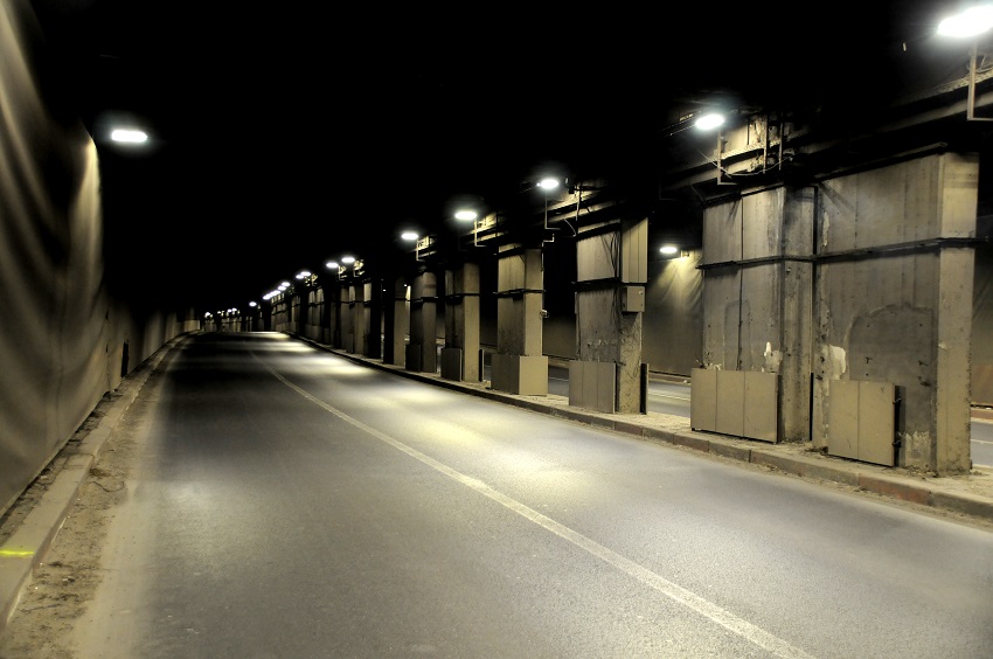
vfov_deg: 34.1
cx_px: 496
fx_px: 1074
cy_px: 330
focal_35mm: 39
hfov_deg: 49.6
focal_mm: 26
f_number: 3.8
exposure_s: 1/40
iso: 800
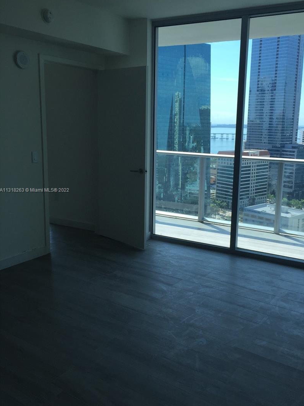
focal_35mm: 33
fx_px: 386
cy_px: 190
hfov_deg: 42.8
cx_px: 172
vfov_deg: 55.3
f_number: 2.2
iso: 32
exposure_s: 1/628
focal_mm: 4.15
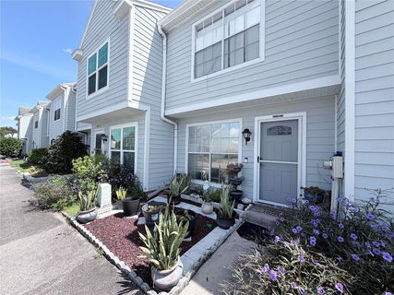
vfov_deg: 85.6
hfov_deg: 102.1
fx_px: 159
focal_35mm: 14
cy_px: 148
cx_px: 197
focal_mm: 2.22
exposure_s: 1/770
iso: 40
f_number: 2.2
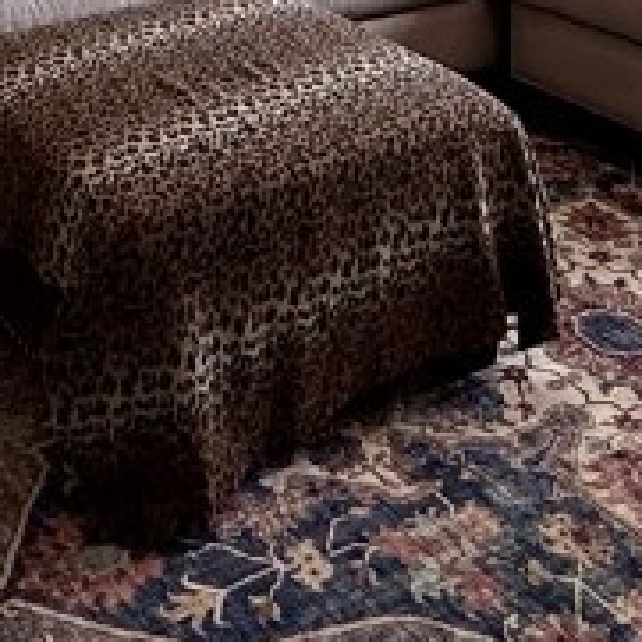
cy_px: -475
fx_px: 1469
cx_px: 231
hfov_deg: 24.6
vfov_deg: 19.3
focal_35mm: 70
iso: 50
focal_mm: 2.22
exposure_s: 1/201
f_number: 2.2
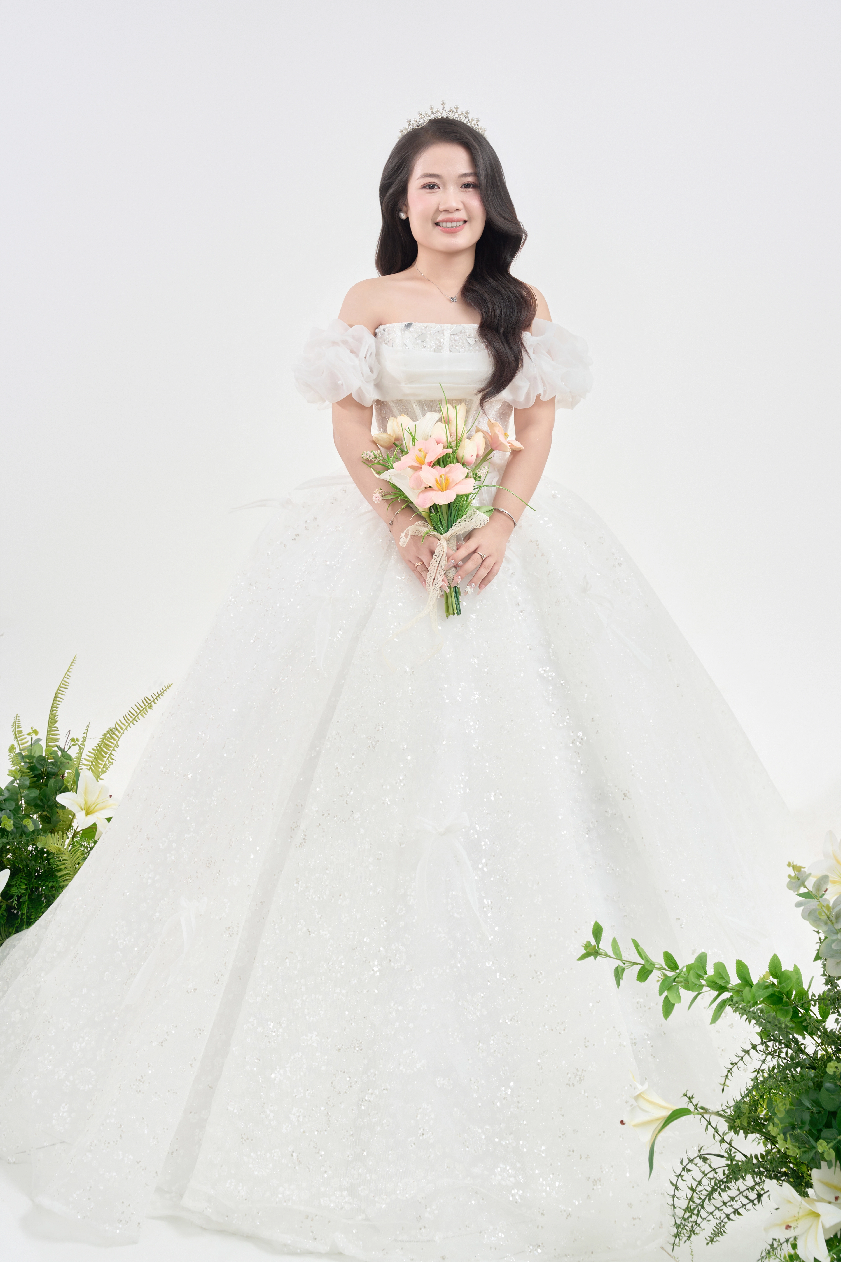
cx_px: 420
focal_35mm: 47
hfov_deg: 28.7
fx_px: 1643
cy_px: 631
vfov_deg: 42.0
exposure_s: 1/160
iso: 125
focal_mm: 46.9
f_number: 6.3
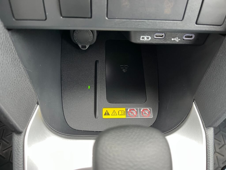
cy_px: 85
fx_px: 170
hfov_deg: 67.3
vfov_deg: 53.1
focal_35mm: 26
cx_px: 113
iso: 125
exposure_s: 1/97
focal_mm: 5.1
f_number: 1.6
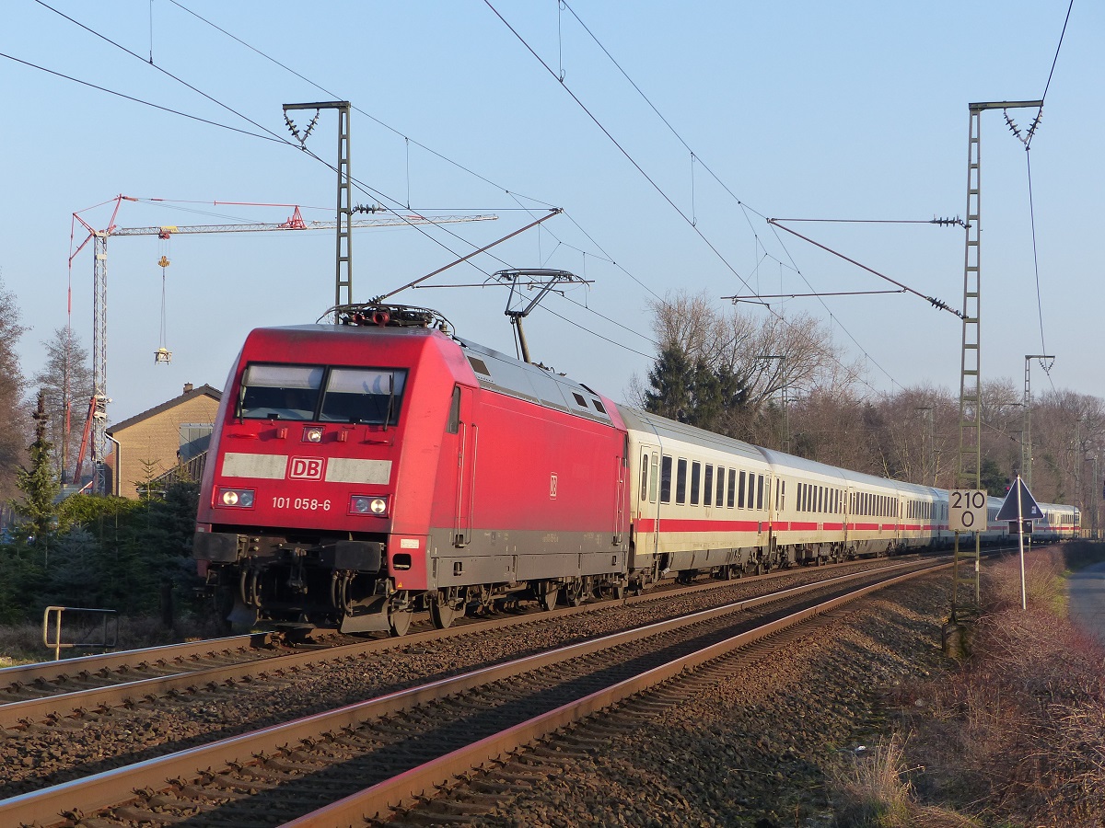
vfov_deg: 18.9
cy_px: 414
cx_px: 552
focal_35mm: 78
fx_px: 2490
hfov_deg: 25.0
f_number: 4
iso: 160
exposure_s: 1/400
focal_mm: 14
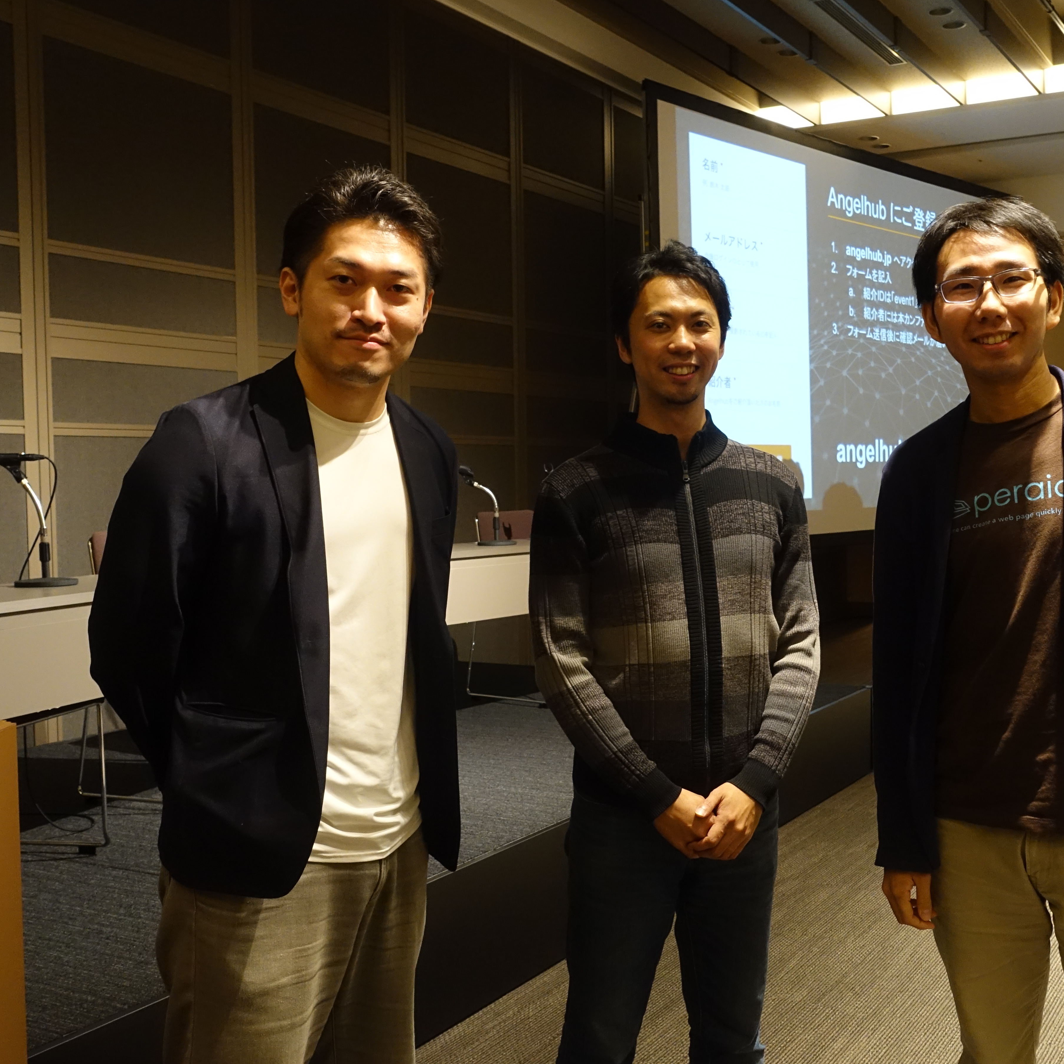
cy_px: 533
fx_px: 1391
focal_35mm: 40
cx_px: 651
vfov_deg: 41.9
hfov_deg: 41.6
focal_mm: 11.33
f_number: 4
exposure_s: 1/40
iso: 1000
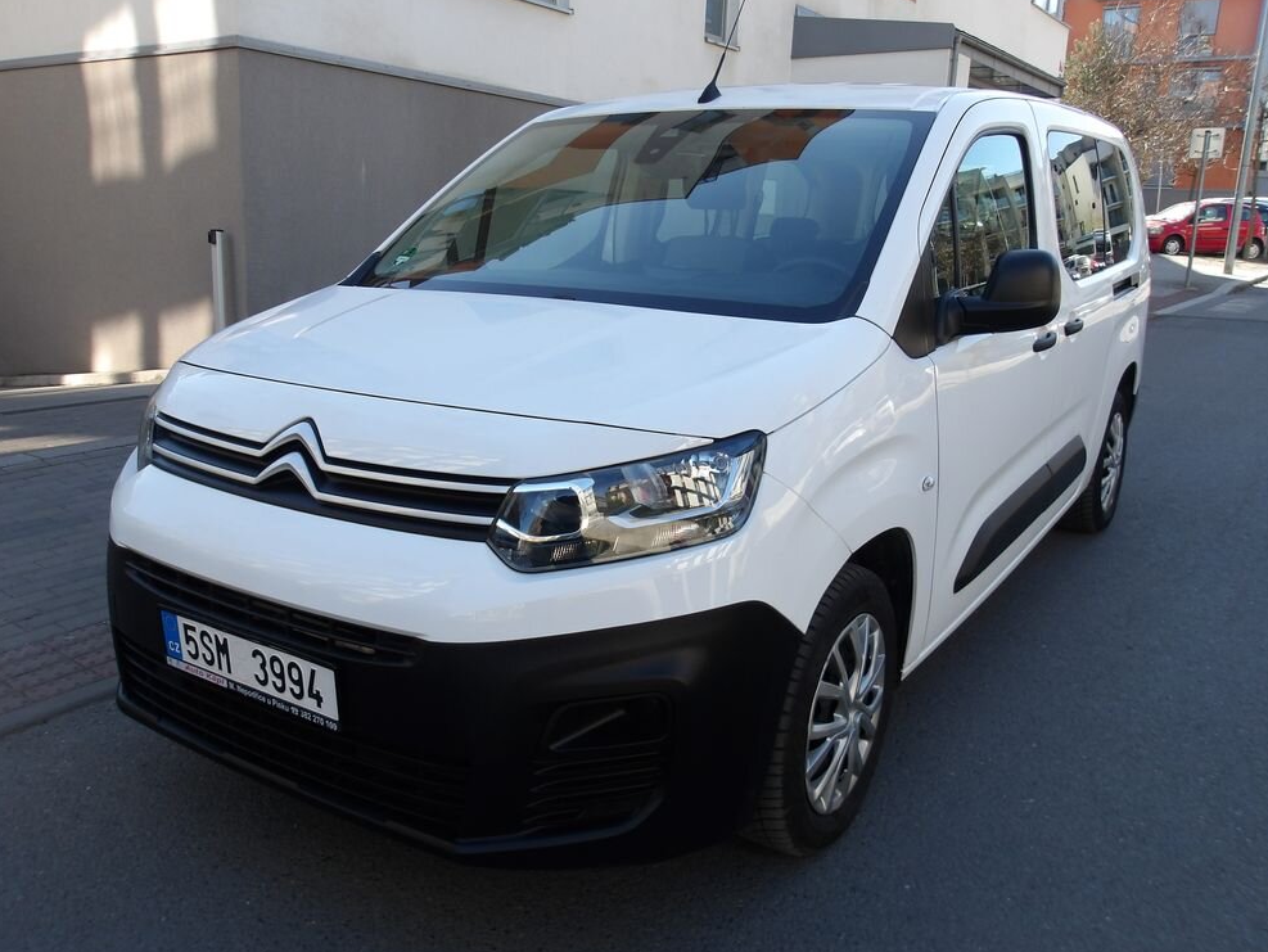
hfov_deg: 63.4
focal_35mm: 28
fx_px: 1026
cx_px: 630
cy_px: 466
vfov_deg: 49.8
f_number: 3
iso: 100
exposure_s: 1/324
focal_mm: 4.9
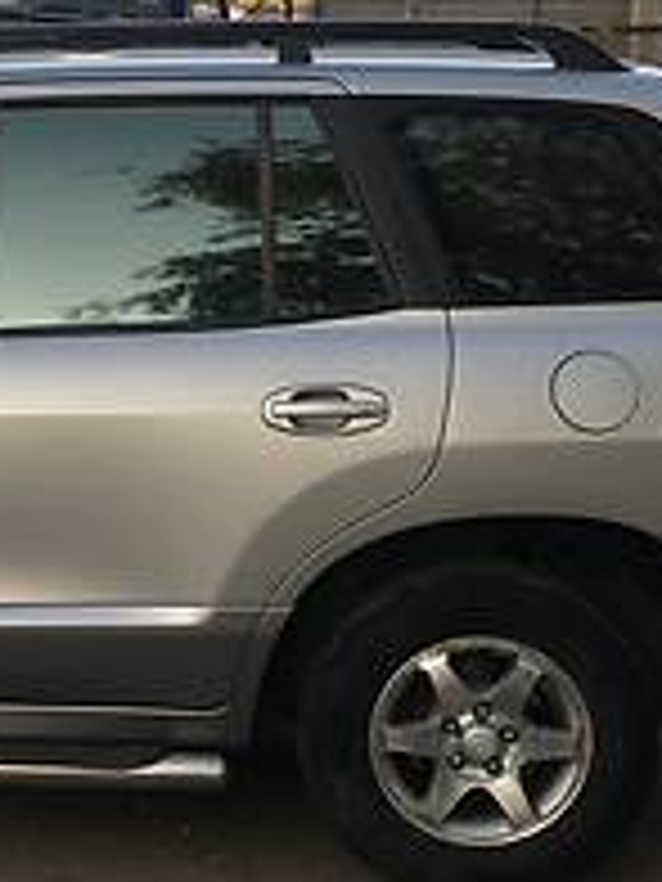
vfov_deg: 22.0
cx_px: -95
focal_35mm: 89
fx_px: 2269
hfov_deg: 16.1
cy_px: 477
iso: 25
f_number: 2.2
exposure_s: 1/370
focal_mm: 4.2
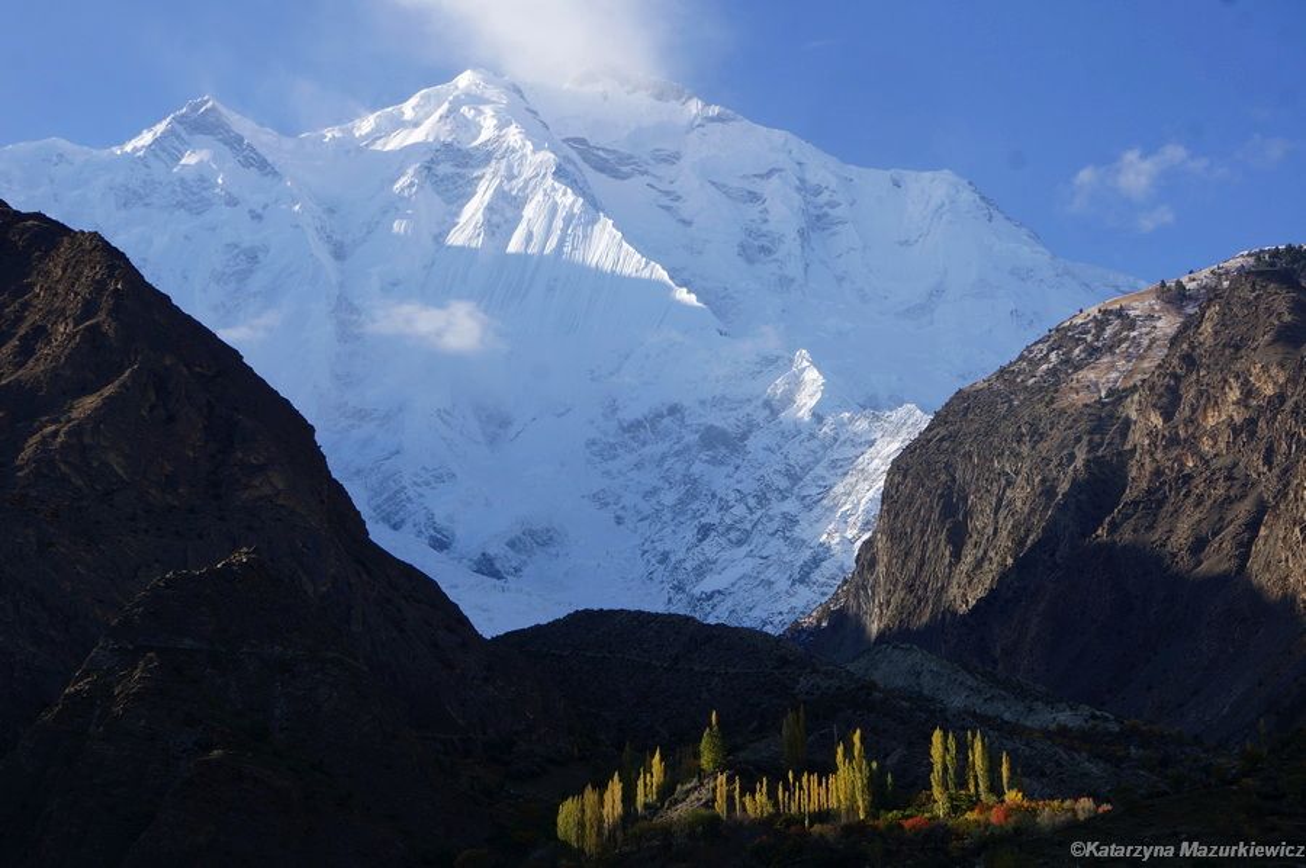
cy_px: 434
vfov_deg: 16.5
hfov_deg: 24.6
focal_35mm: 82
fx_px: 2990
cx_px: 653
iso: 100
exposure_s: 1/125
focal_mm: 55
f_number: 11
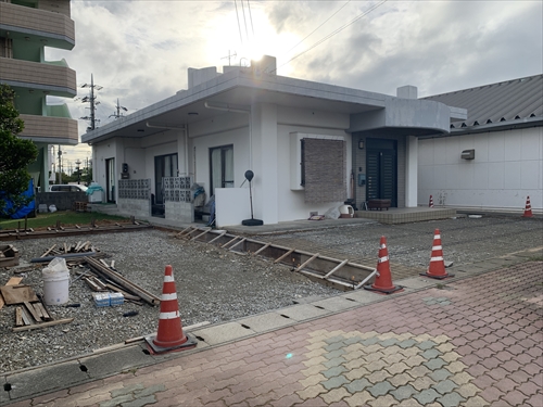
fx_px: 408
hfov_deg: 67.3
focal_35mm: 26
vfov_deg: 53.1
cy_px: 204
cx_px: 272
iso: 25
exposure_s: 1/1513
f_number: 1.8
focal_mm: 4.25
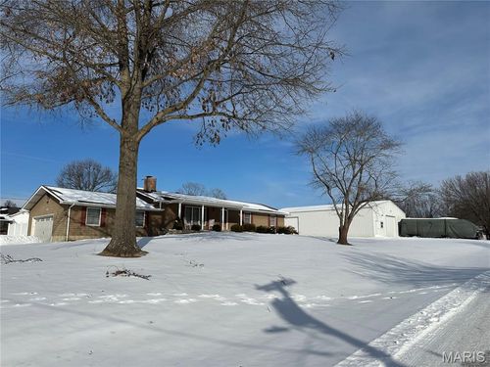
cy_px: 184
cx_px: 245
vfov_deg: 56.8
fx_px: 340
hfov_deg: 71.6
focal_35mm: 24
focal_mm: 6.86
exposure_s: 1/13699
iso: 80
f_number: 1.78
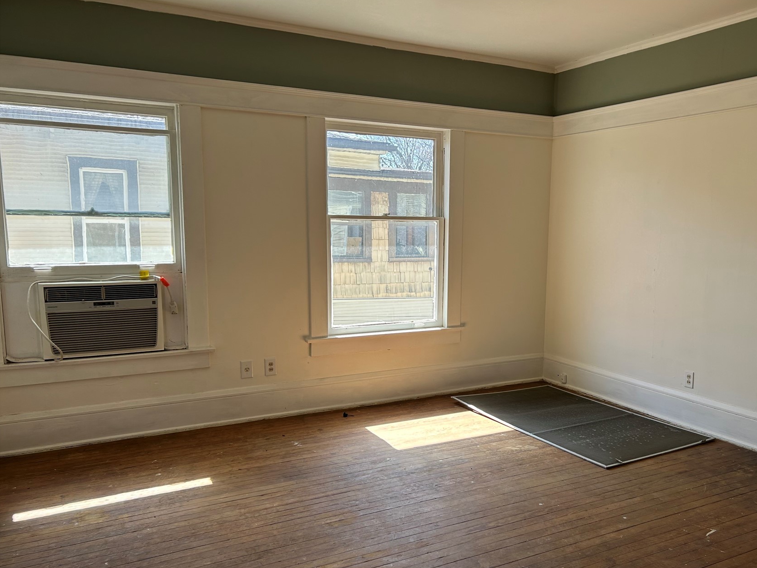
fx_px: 656
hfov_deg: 59.7
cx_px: 435
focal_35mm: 30
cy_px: 326
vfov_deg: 46.7
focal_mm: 5.7
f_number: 1.5
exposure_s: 1/371
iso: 50
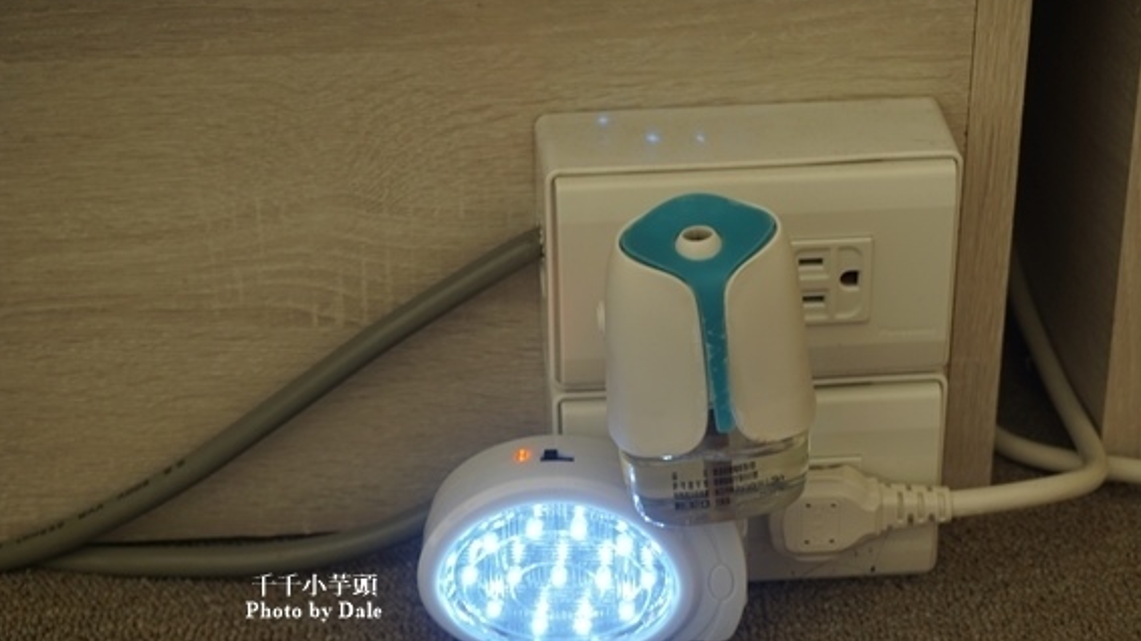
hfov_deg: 30.1
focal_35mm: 70
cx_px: 629
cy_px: 363
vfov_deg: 17.2
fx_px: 2117
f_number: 5.6
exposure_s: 1/5
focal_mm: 40
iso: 100
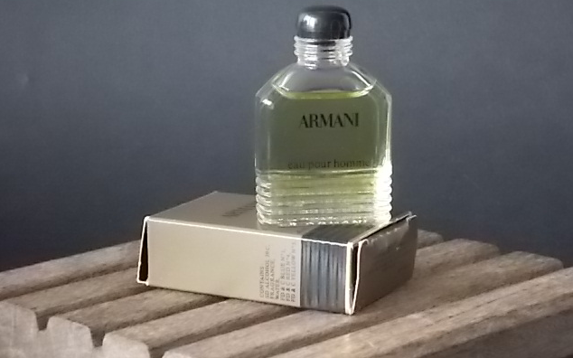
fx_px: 1889
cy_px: 151
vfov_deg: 10.8
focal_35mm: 121
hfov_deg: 17.2
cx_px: 286
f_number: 6
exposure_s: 1/30
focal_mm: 20.1
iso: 800
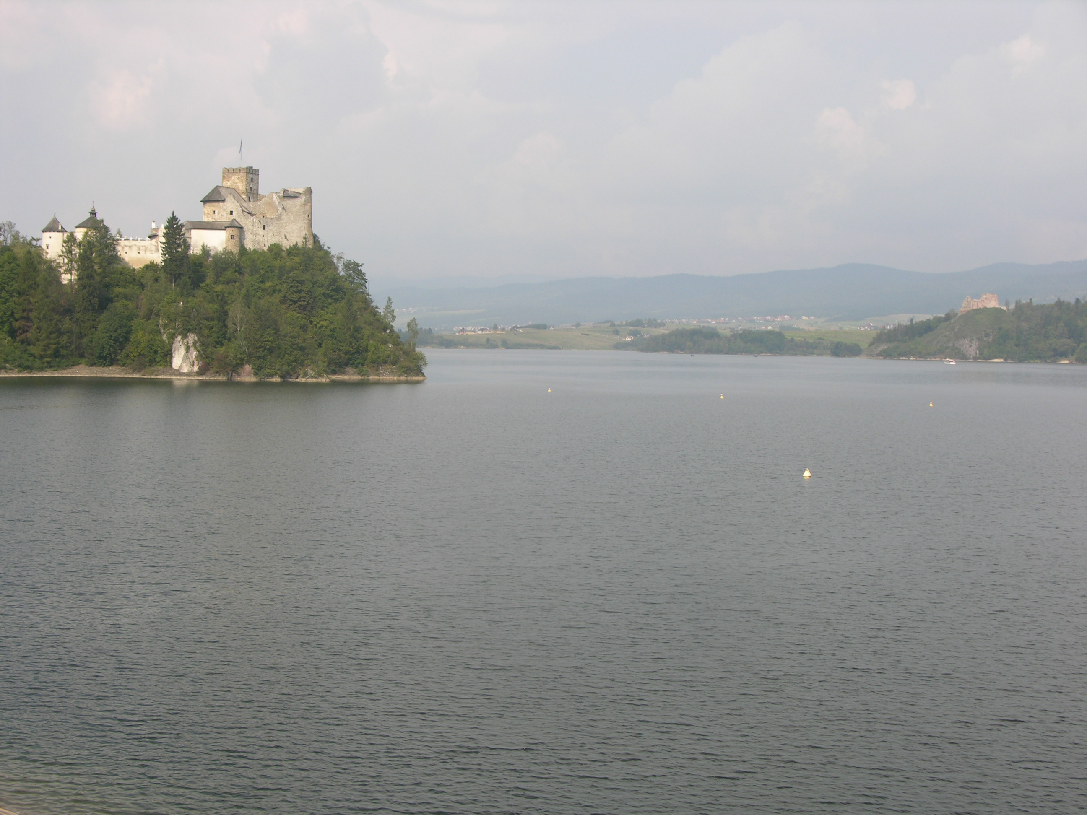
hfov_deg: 33.2
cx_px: 544
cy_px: 408
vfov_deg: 25.2
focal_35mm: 58
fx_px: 1821
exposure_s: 1/254
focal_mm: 14.7
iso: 50
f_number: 5.6
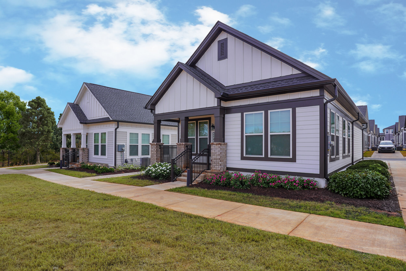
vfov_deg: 61.9
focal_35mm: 20
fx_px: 226
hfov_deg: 84.0
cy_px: 136
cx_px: 203
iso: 100
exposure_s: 1/160
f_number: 10
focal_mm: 20
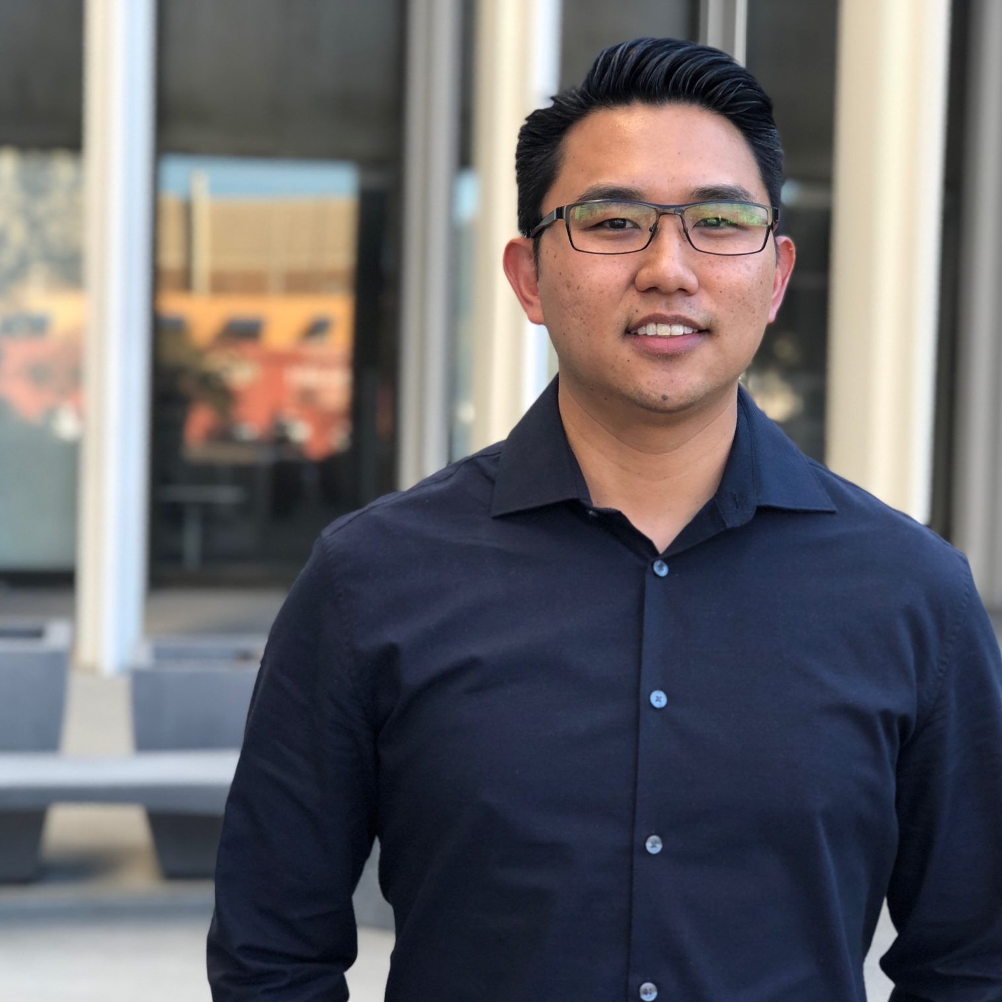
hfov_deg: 25.4
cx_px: 523
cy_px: 503
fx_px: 2227
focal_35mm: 68
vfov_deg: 25.4
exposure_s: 1/60
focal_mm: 6.6
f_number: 2.8
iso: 32
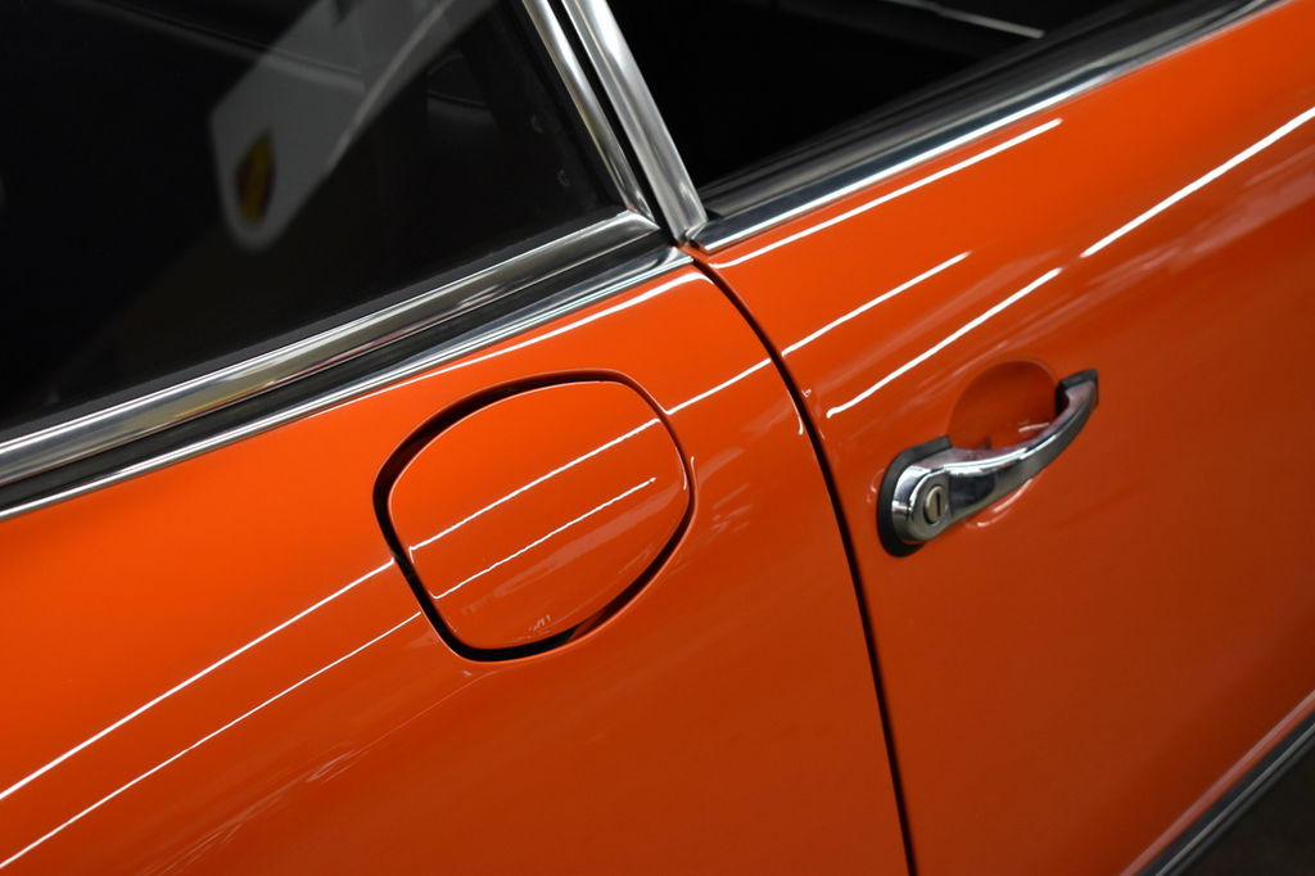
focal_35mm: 68
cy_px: 438
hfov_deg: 29.9
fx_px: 2465
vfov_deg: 20.1
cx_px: 658
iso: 900
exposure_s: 1/80
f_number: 5
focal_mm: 45
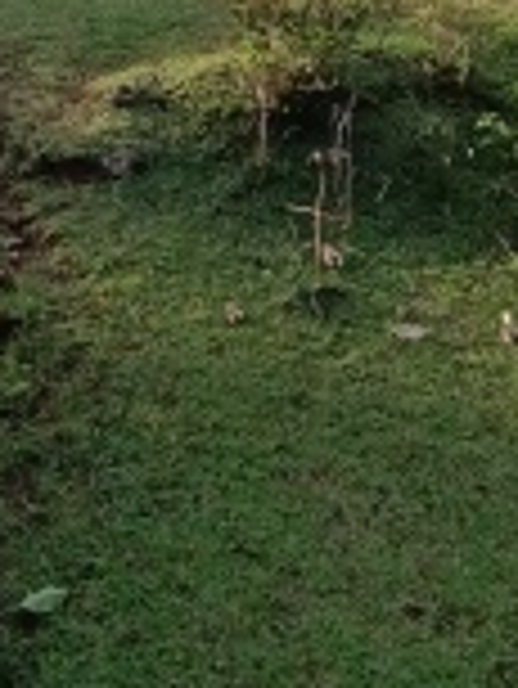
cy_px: -279
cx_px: 367
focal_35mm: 48
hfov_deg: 30.0
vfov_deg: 29.1
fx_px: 956
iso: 50
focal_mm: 1.65
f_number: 2.2
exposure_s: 1/505
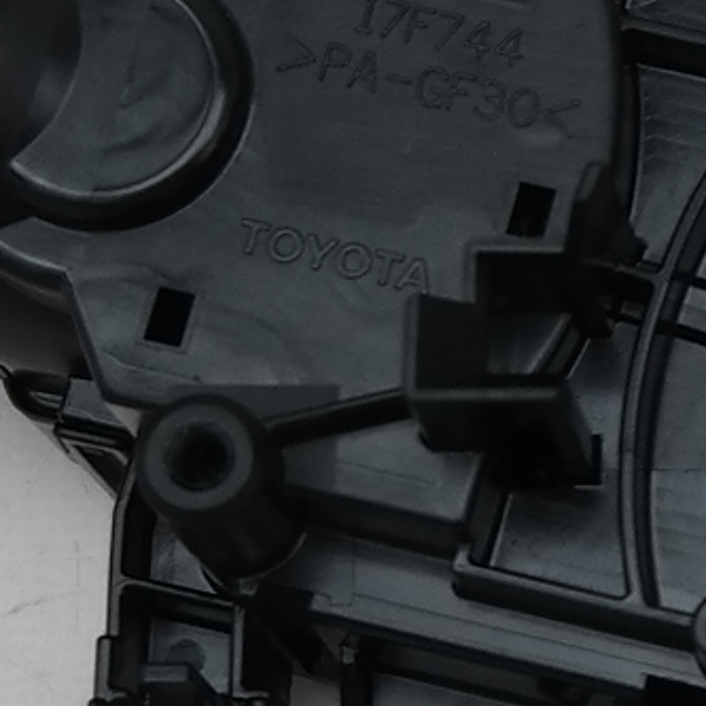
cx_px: 1162
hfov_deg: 8.3
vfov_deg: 8.5
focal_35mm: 205
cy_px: -83
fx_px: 4730
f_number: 3.5
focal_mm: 18
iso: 100
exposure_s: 1/80
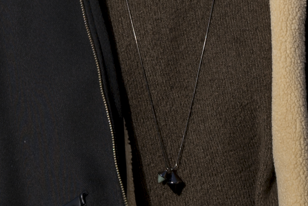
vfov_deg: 1.7
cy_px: 26
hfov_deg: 2.5
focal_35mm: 832
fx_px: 7122
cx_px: 141
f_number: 8
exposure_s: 1/200
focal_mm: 178
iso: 100
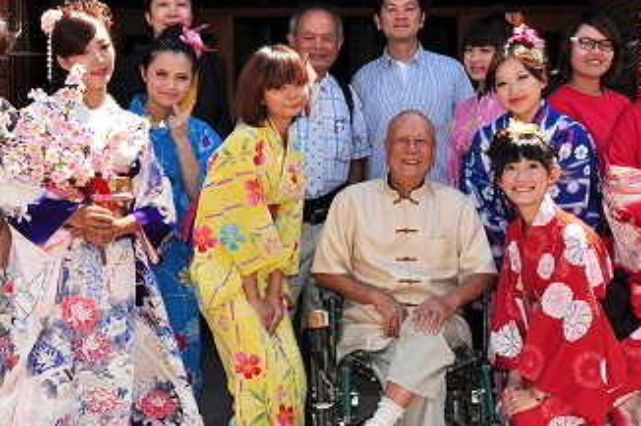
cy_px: 209
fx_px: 1226
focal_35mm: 69
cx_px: 338
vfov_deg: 19.7
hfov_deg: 29.3
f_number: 14
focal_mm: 25
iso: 320
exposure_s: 1/200
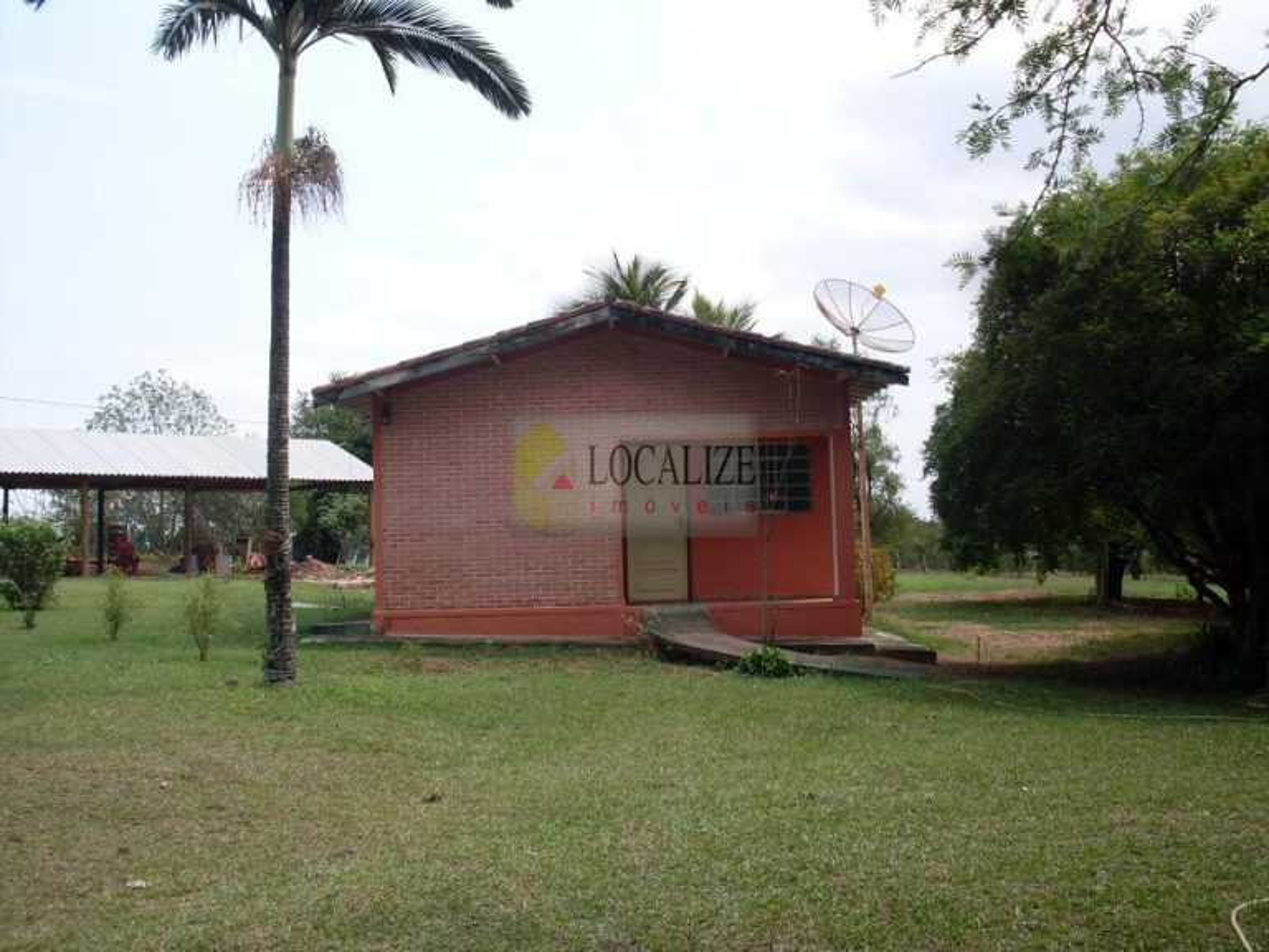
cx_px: 634
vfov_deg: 37.7
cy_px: 476
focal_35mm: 38
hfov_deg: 49.0
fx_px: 1393
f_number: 8.4
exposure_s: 1/180
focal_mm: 6.3
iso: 80
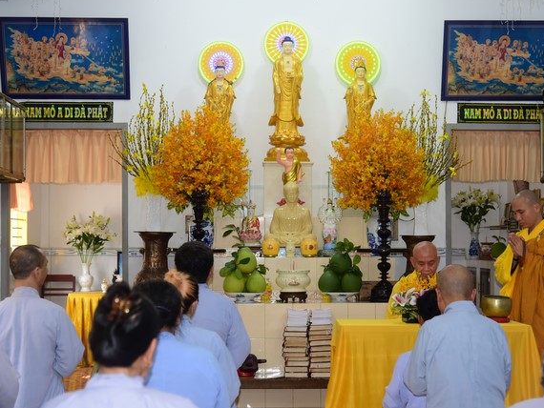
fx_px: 1069
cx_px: 295
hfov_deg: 28.5
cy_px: 202
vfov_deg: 21.6
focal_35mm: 68
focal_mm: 62
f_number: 4
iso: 500
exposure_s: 1/125
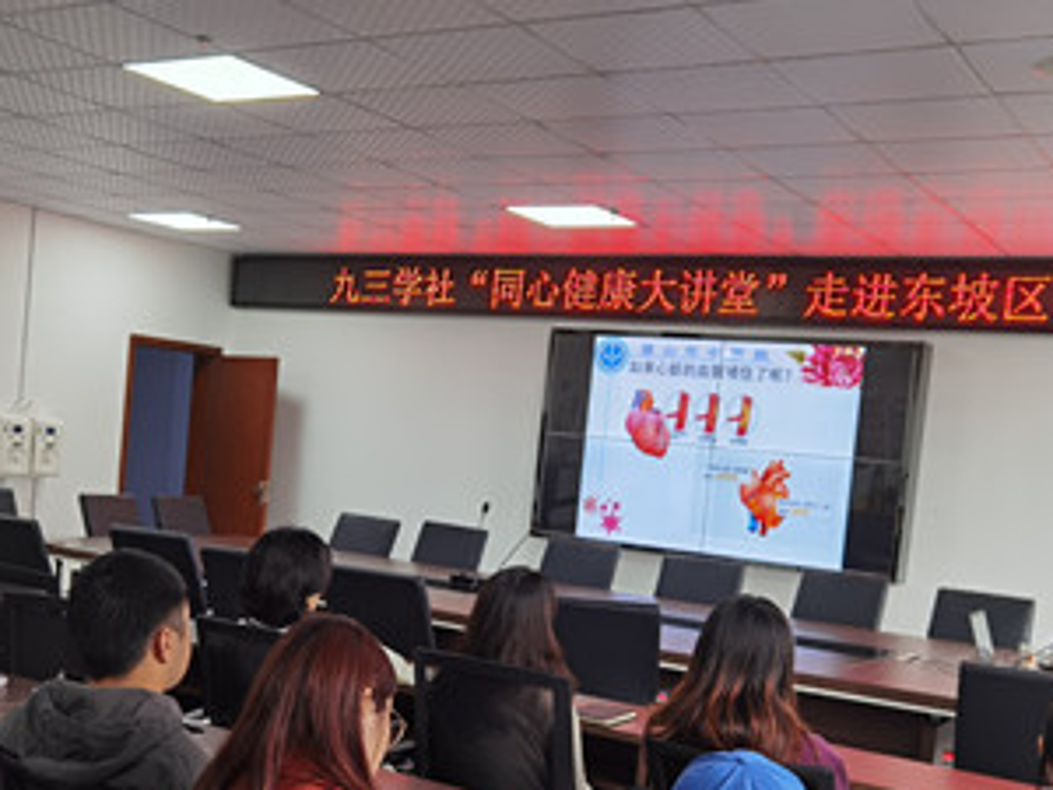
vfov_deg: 31.8
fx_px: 1369
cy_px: 546
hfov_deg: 41.8
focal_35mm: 45
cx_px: 411
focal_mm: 6.71
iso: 50
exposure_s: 1/90.9
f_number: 1.9
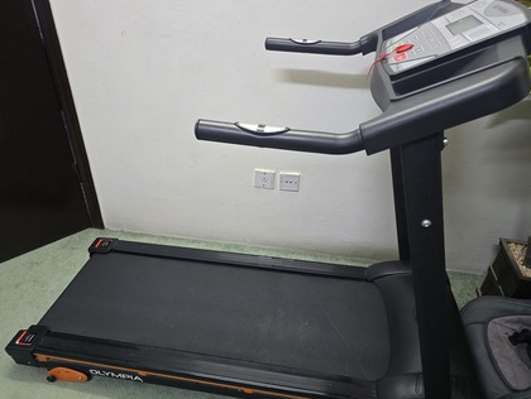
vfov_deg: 55.0
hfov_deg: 69.3
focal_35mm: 25
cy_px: 201
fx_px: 384
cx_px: 266
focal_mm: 6.3
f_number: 1.7
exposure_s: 1/120
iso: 640
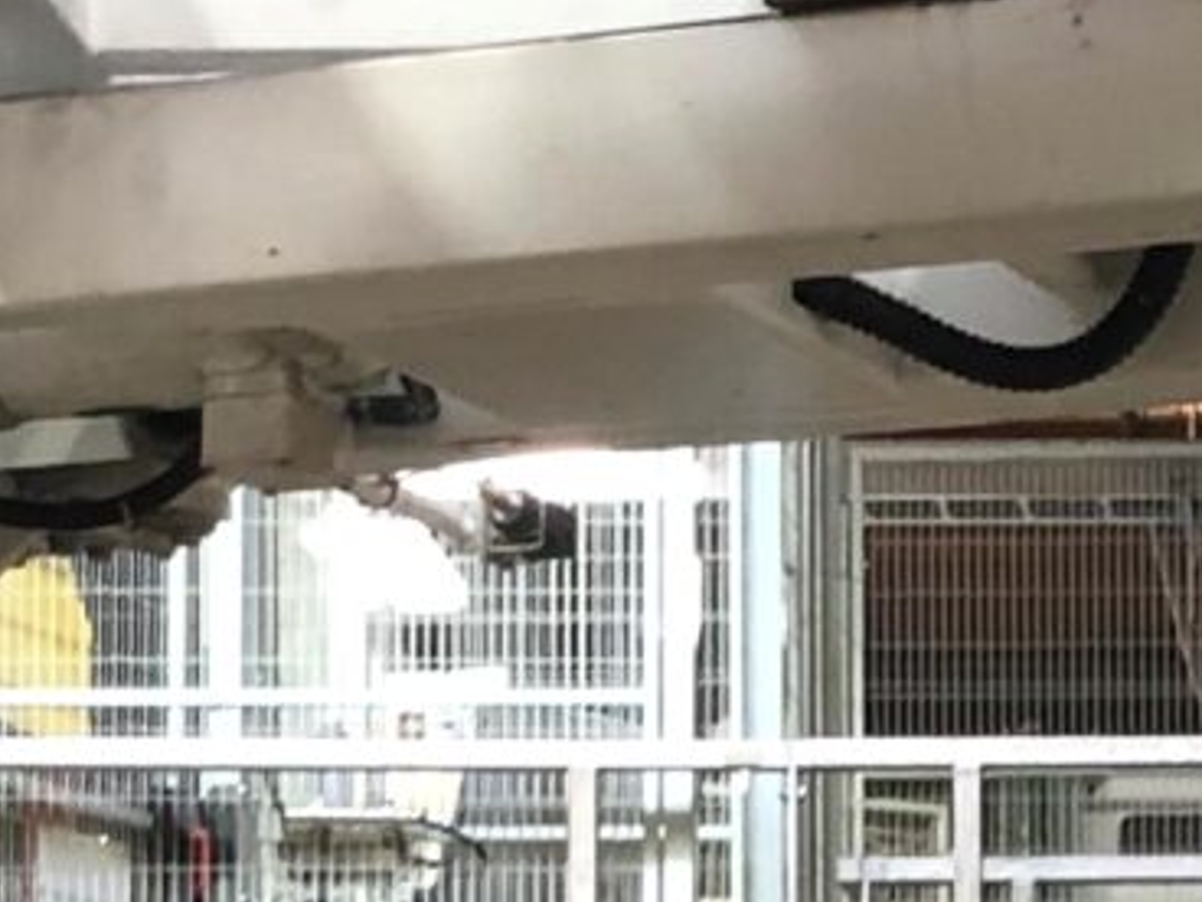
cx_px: 1405
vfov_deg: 7.4
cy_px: 1539
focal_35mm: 195
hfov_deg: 10.0
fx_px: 6771
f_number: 1.8
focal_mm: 3.99
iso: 40
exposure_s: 1/20
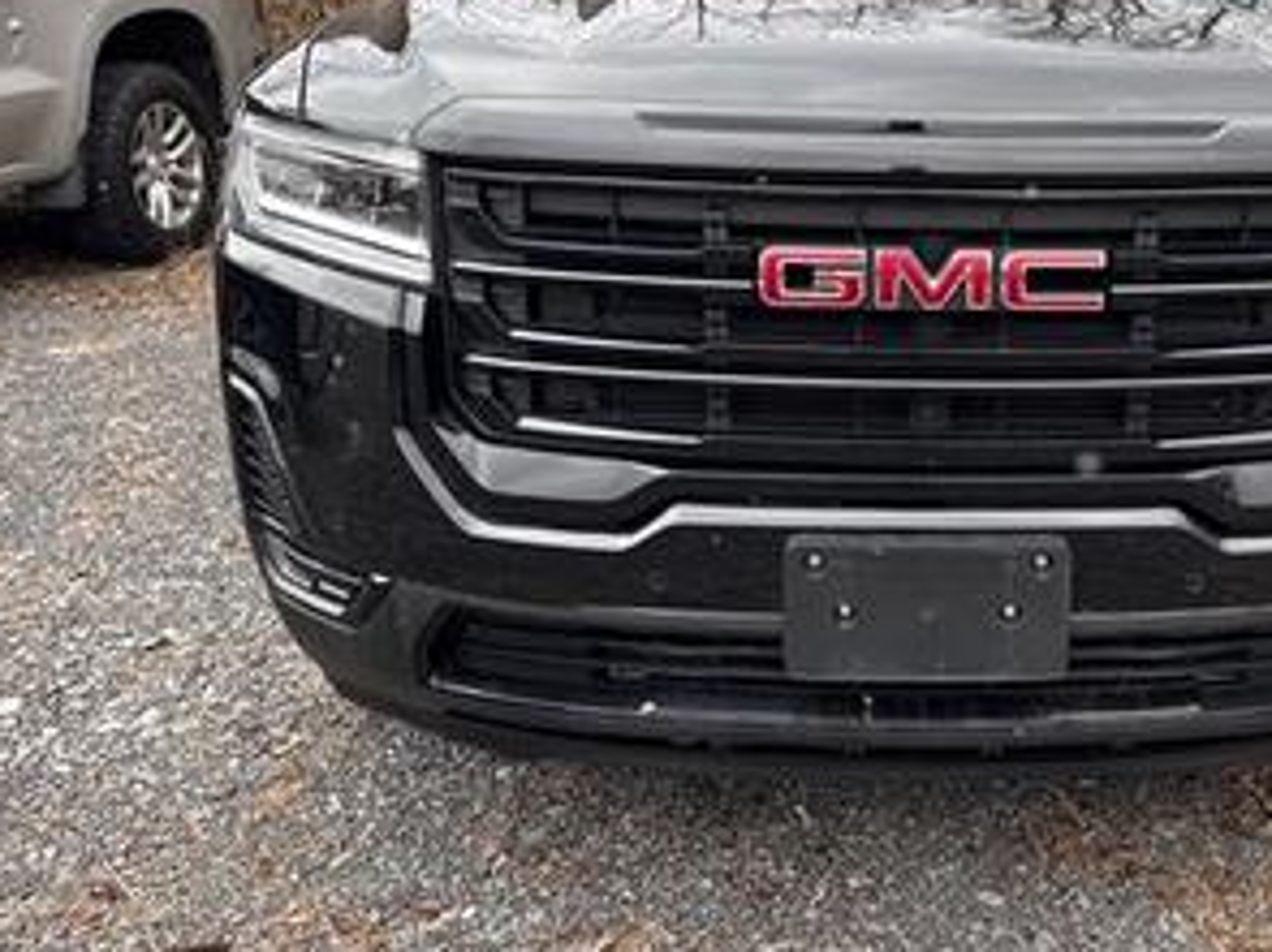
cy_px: 340
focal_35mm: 41
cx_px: 927
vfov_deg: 34.9
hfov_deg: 44.5
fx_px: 1506
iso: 80
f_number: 1.78
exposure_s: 1/308
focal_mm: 6.76
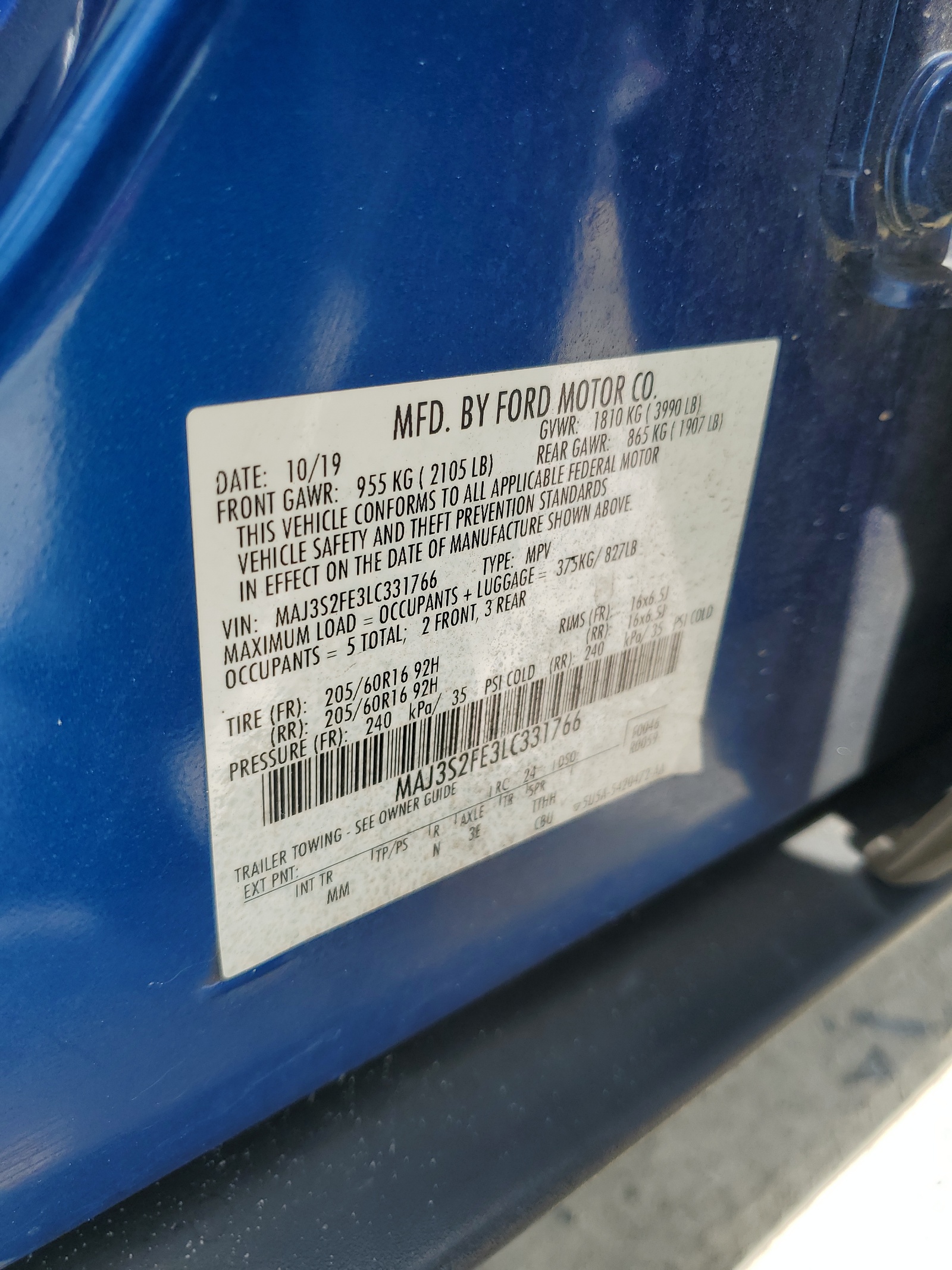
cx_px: 476
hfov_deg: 53.1
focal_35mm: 26
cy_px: 635
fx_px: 953
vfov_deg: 67.3
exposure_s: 1/1429
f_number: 1.5
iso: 50
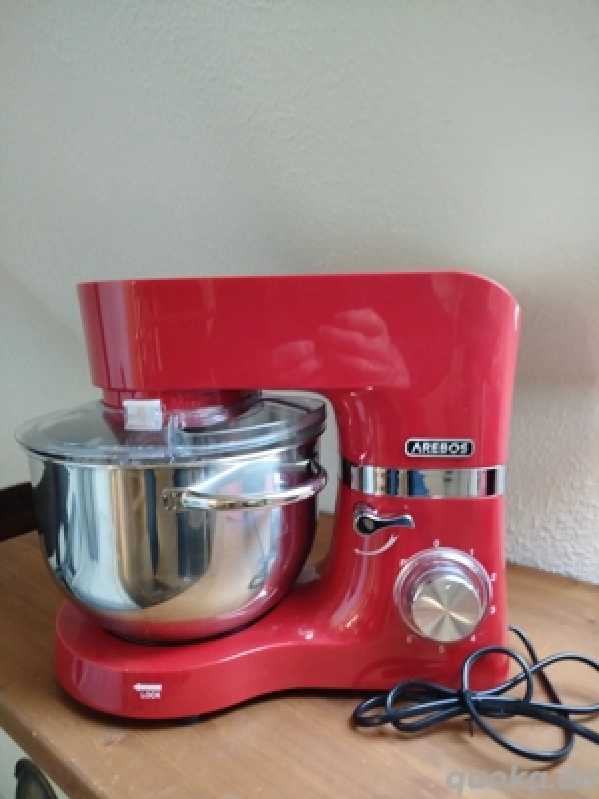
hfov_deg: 56.8
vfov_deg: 71.6
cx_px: 300
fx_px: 554
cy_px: 400
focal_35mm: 24
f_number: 1.7
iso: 500
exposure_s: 1/17
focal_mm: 5.31
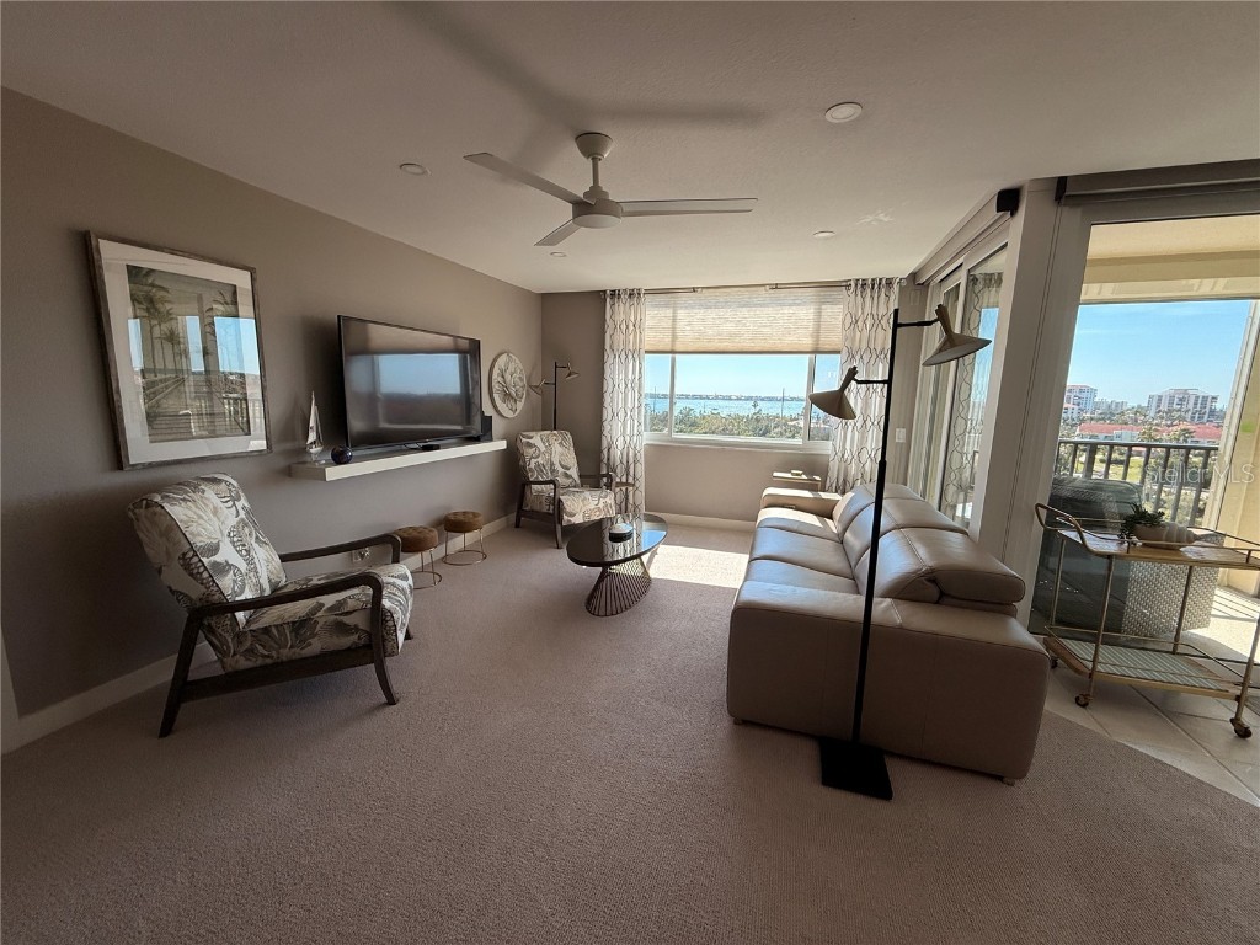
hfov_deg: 102.1
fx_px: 510
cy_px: 472
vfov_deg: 85.7
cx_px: 630
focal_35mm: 14
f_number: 2.2
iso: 64
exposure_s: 1/424
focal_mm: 2.22
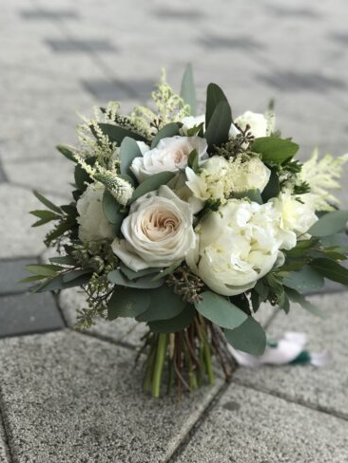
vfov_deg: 32.7
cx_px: 172
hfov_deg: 24.8
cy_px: 239
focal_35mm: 59
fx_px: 791
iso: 25
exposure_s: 1/50
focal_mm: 6.6
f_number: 2.8
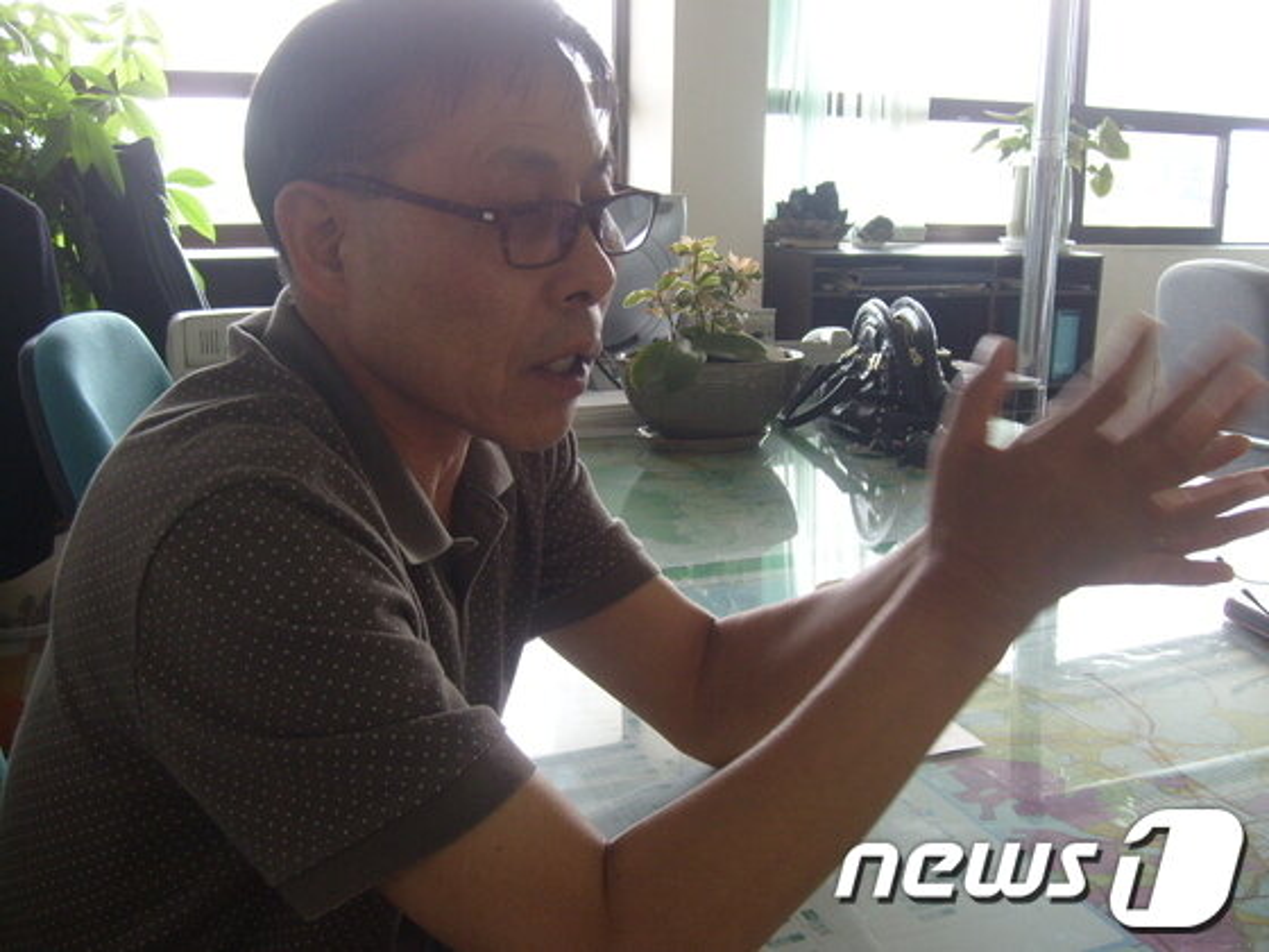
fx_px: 1283
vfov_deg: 40.7
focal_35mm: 35
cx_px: 634
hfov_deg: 52.6
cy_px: 476
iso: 100
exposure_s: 1/45
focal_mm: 5.8
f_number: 2.8
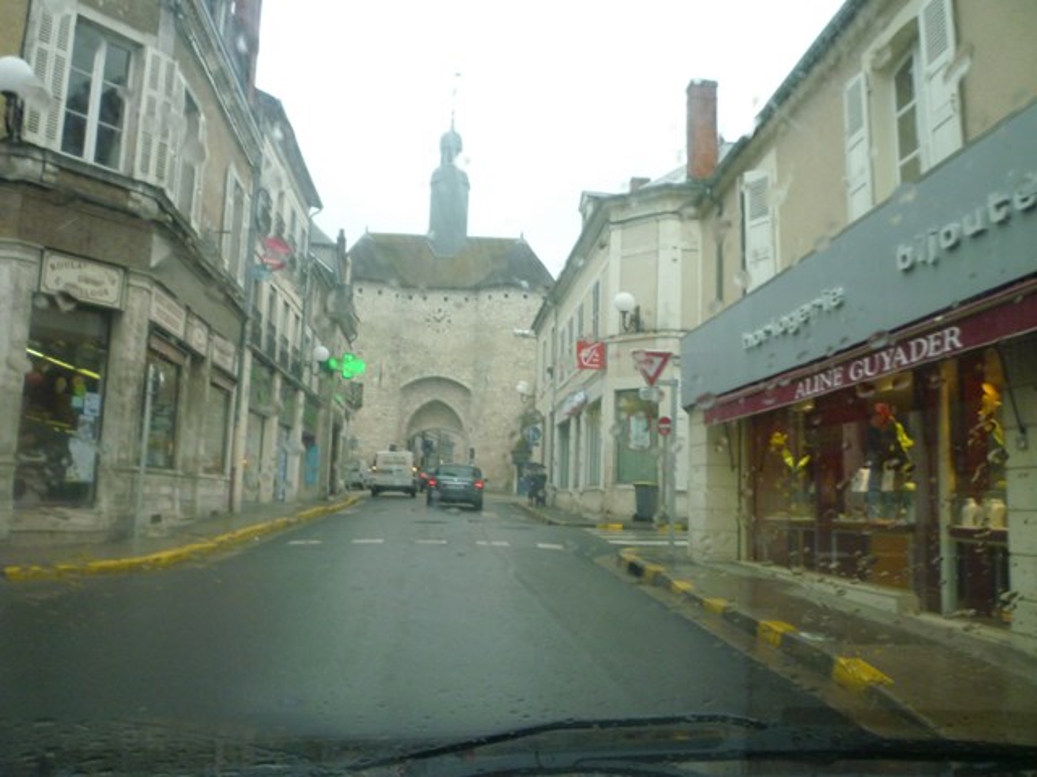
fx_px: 869
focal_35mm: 29
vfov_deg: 48.2
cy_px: 388
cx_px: 518
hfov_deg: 61.7
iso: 320
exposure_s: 1/250
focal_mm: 5.2
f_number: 3.3
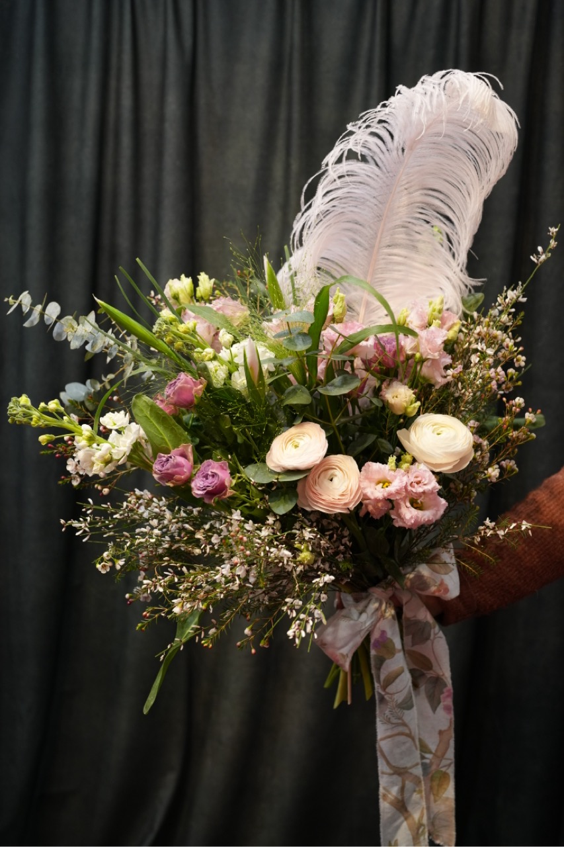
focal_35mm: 50
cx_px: 282
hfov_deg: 27.0
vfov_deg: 39.6
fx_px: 1175
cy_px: 424
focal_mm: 50
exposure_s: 1/50
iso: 1250
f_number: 3.5
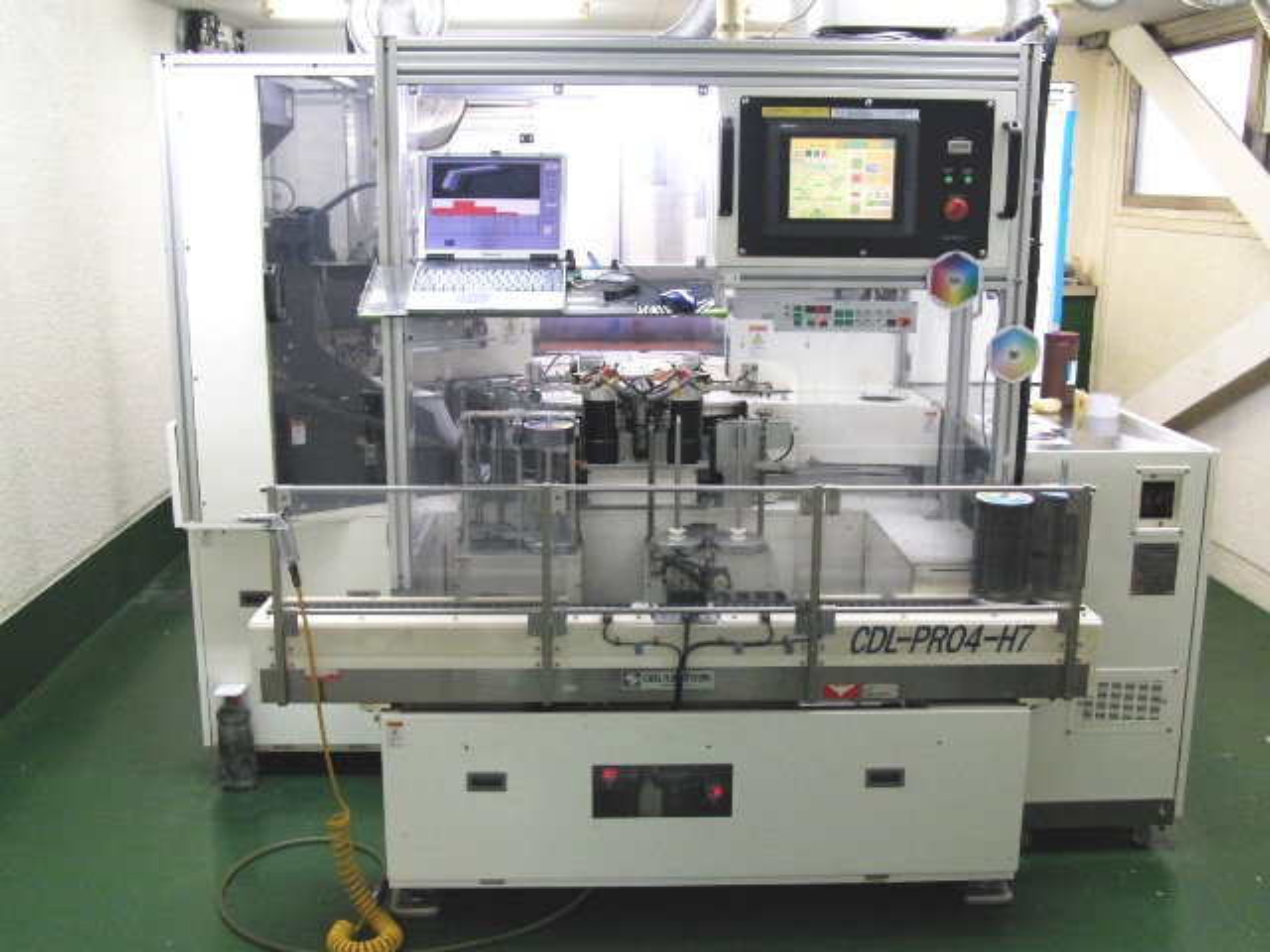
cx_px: 635
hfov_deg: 51.4
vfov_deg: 39.7
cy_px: 476
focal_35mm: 36
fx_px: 1321
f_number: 3
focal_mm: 7.3
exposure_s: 1/50
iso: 400
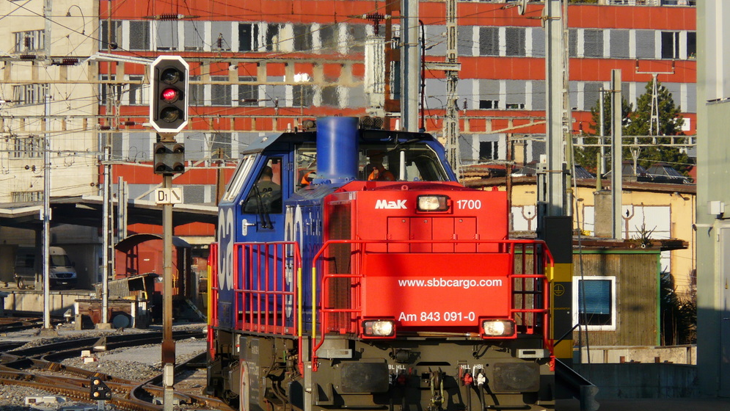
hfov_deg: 6.2
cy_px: 265
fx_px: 6718
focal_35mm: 347
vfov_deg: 3.5
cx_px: 365
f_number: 5.6
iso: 100
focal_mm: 52.1
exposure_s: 1/400
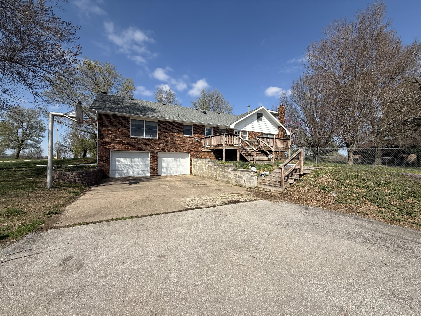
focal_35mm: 14
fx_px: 170
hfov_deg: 102.1
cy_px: 158
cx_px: 210
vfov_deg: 85.7
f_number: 2.2
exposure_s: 1/2611
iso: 50
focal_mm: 2.22
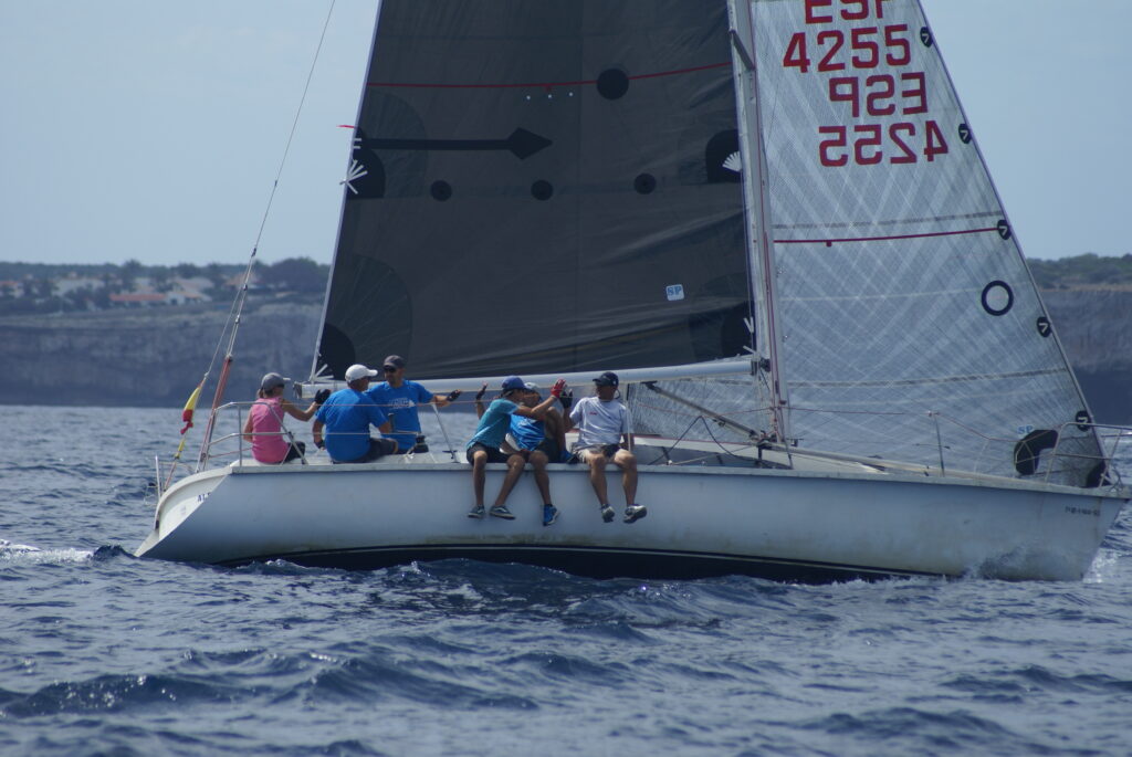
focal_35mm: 450
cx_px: 566
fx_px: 14164
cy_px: 378
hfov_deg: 4.6
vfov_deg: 3.1
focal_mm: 300
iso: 100
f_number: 7.1
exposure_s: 1/500
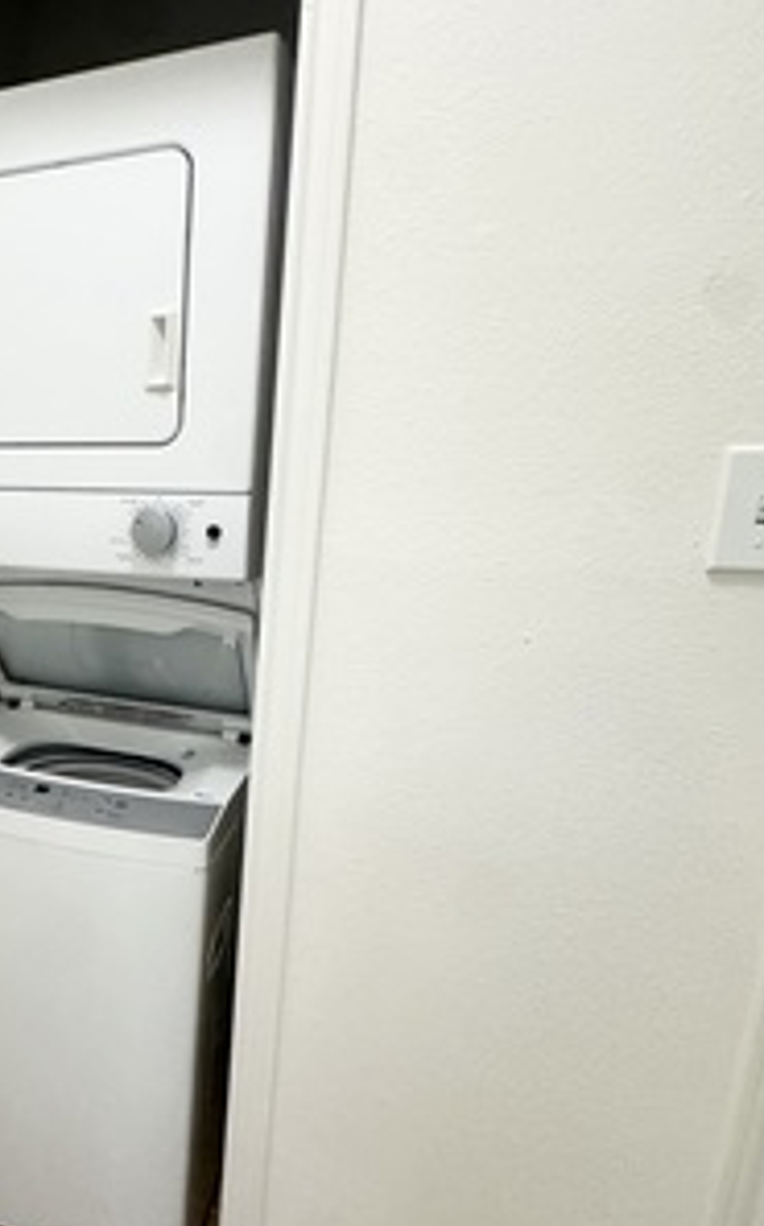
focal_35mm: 24
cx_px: 66
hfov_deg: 45.8
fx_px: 801
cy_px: 652
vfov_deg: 74.8
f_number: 2.2
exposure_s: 1/120
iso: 250
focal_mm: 2.22
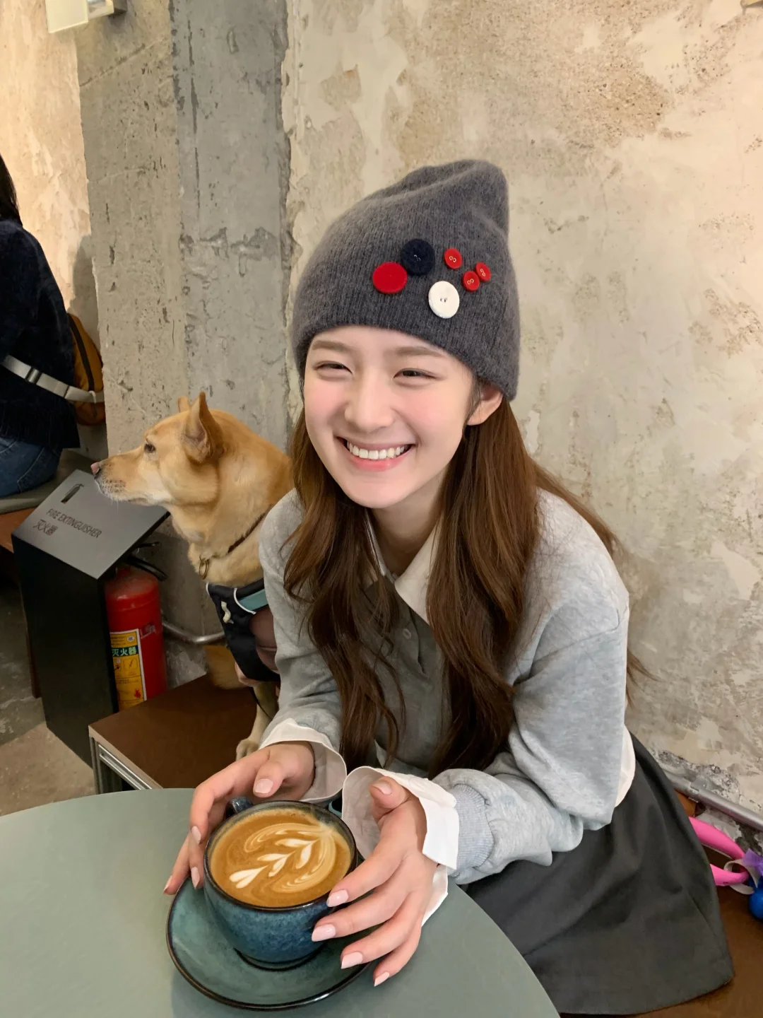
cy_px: 509
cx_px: 382
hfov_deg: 53.1
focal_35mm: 26
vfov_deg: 67.3
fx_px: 764
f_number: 1.8
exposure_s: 1/60
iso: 200
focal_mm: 4.25
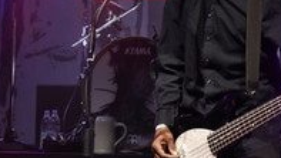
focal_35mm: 204
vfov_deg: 6.0
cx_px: 75
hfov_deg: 10.5
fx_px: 1521
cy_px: 63
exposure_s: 1/60
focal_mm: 85
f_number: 6.3
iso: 2000
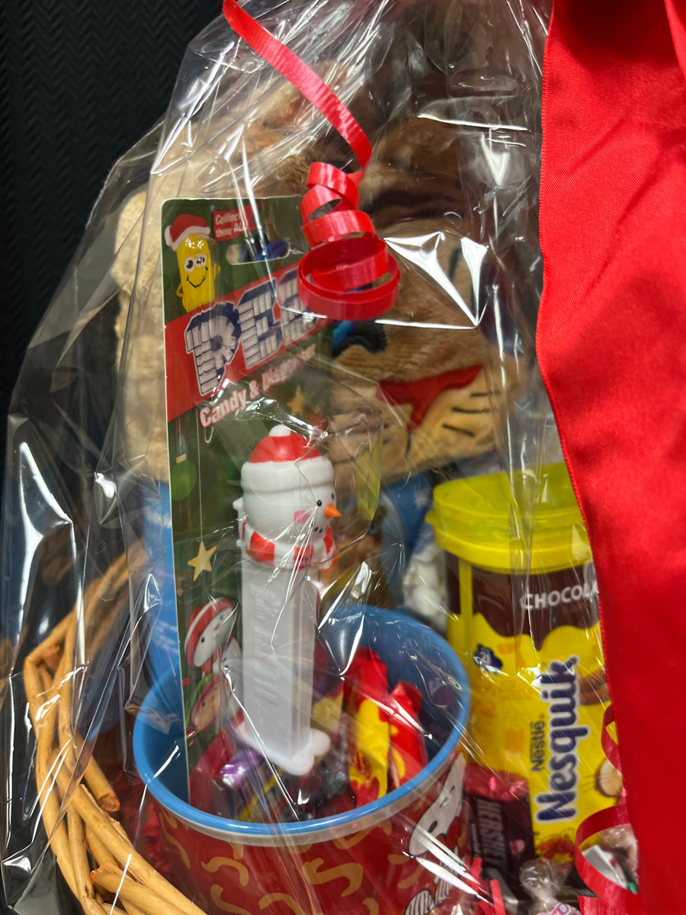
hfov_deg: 53.1
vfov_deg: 67.3
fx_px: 687
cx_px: 343
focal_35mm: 26
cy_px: 458
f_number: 1.6
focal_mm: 5.1
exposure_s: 1/60
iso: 250
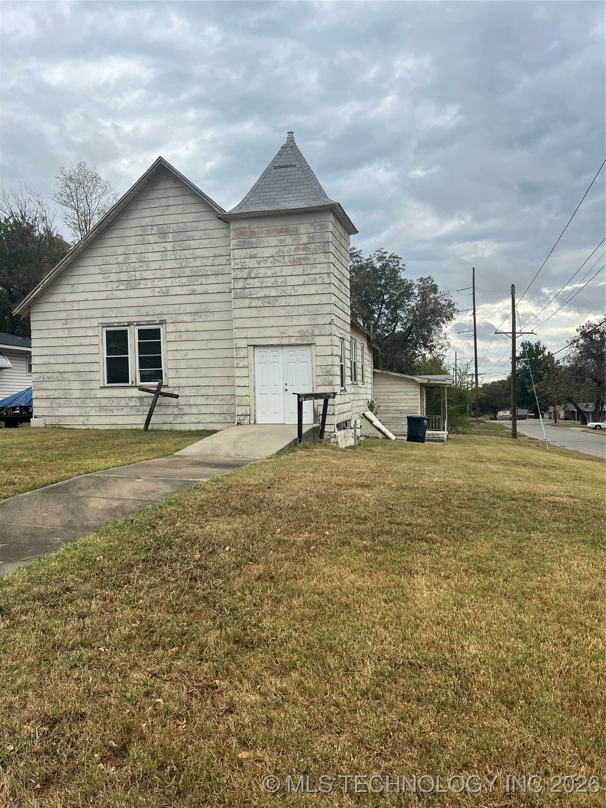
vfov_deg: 67.3
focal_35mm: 26
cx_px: 303
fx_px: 607
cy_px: 404
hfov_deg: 53.1
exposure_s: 1/1972
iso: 50
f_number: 1.5
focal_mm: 5.7
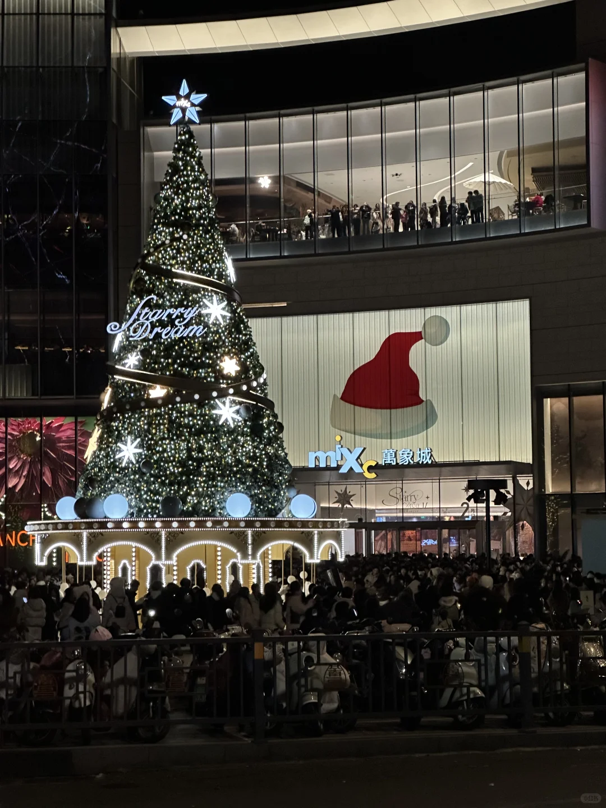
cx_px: 303
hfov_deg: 19.1
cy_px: 404
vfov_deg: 25.3
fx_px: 1797
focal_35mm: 77
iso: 320
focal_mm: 9
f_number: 2.8
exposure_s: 1/100
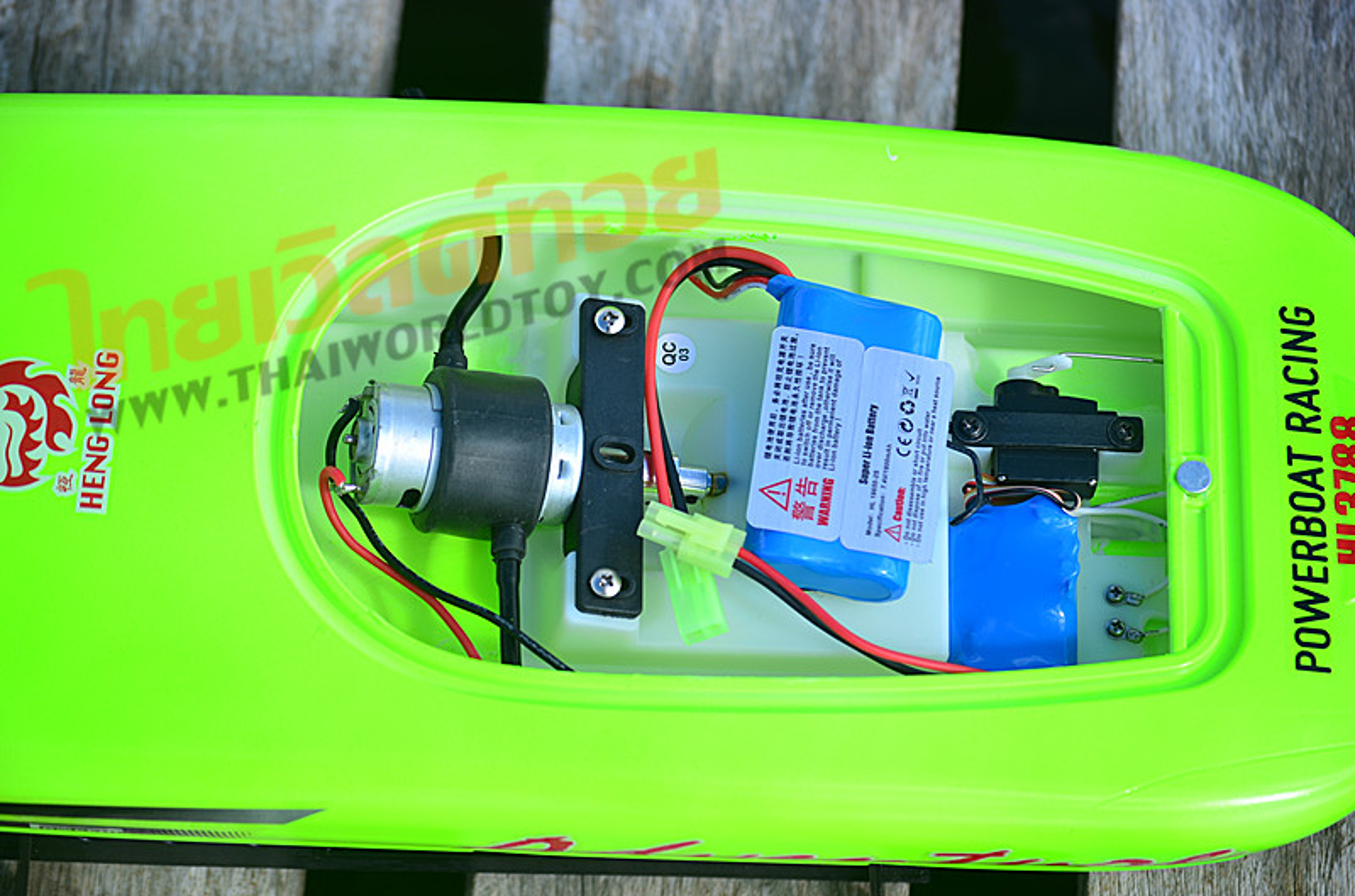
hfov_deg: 19.5
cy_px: 448
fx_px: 3942
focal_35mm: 105
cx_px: 678
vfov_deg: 13.0
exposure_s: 1/400
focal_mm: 70
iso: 100
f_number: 5.6
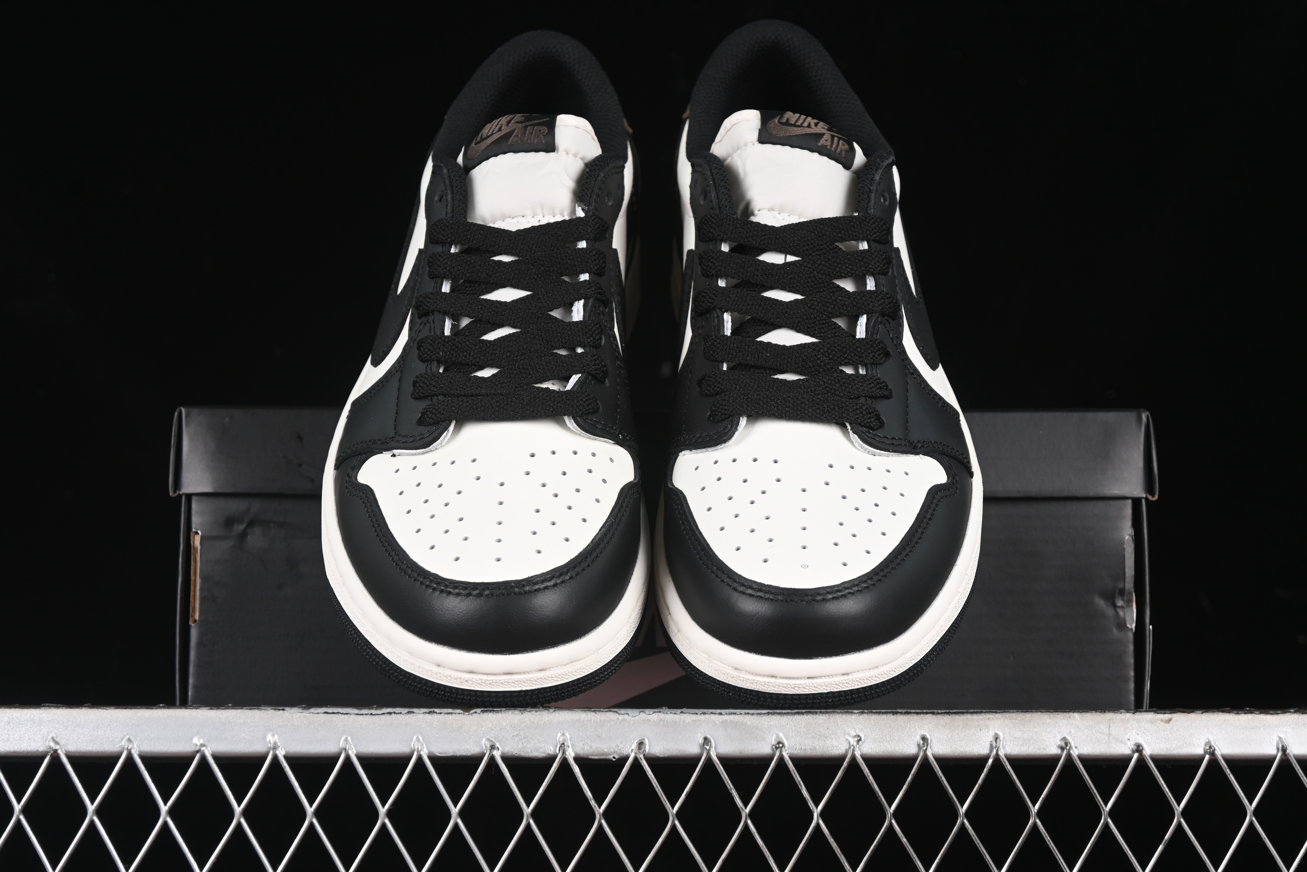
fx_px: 2723
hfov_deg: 27.0
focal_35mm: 75
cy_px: 436
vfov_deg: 18.2
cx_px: 654
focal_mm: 50
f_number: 6.3
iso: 160
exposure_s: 1/60
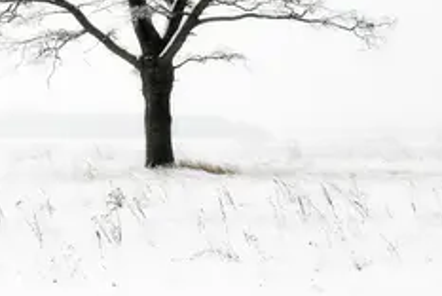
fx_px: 1663
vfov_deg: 10.0
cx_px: -91
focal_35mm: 135
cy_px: -62
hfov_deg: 14.6
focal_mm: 35
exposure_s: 1/800
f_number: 8
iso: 400
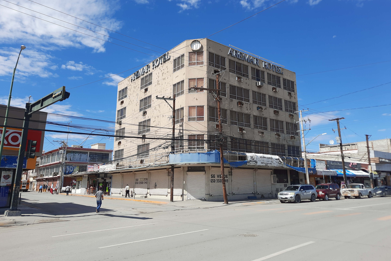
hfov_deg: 67.4
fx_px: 293
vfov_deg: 47.8
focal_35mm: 27
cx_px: 199
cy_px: 114
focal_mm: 4.6
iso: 32
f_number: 2
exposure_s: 1/943
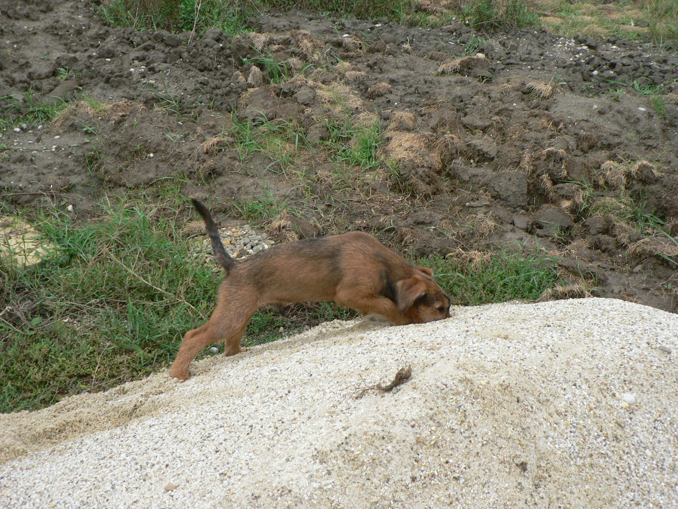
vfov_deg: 31.5
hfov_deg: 41.2
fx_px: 901
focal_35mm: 46
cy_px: 254
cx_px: 339
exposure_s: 1/80
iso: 80
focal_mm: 7.7
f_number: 2.8
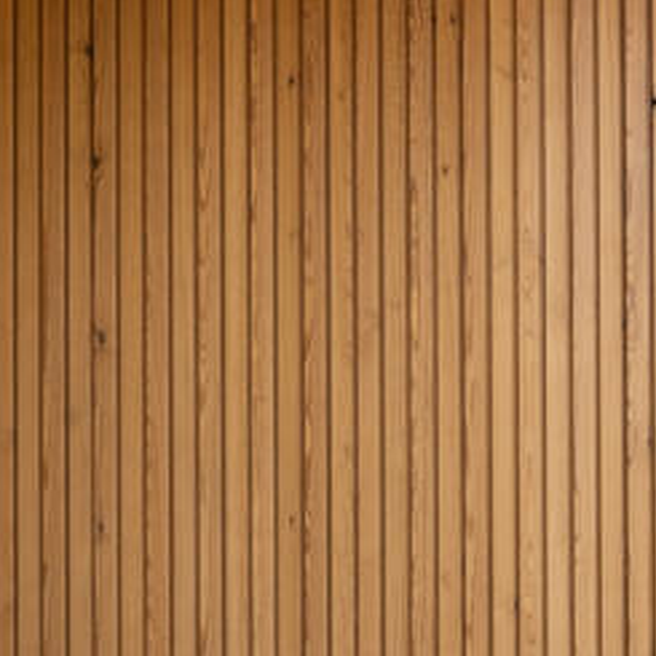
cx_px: 514
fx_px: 1286
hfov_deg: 28.1
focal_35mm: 60
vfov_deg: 28.0
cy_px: 526
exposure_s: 1/250
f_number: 14
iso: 2500
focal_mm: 18
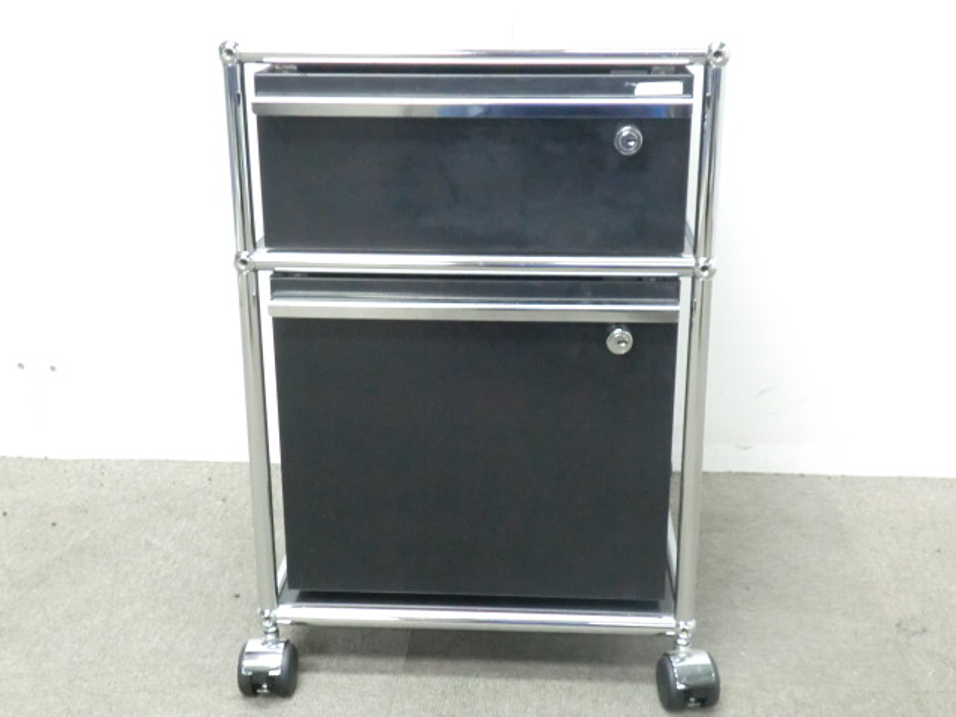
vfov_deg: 32.2
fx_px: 1243
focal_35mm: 45
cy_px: 358
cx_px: 478
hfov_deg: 42.1
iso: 800
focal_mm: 8.2
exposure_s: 1/15
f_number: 4.3
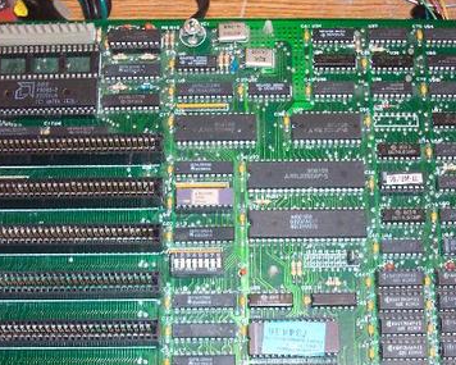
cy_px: 261
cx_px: 251
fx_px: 796
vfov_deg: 25.6
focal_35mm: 59
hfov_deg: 31.9
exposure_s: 1/30
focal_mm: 7.5
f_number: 2.8
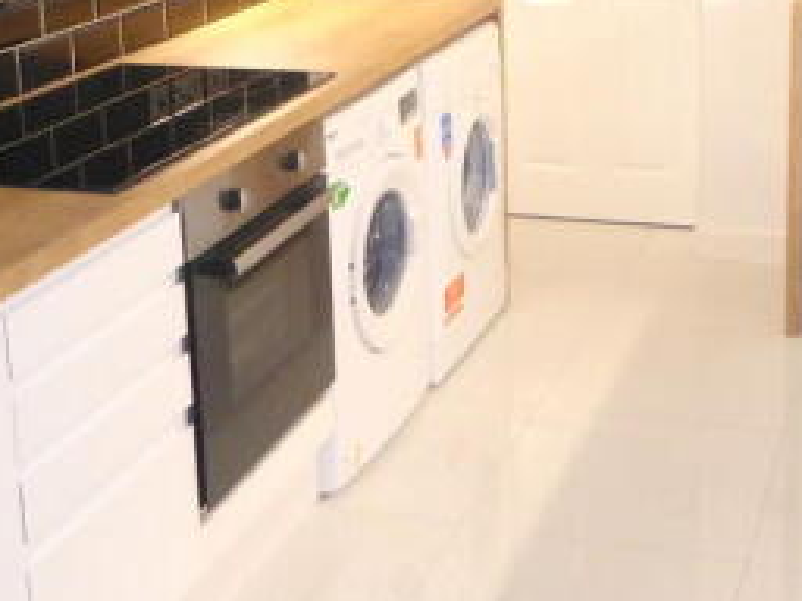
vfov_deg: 21.8
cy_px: 70
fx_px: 1529
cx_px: 500
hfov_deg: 29.3
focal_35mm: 66
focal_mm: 5
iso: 640
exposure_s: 1/60
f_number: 3.5
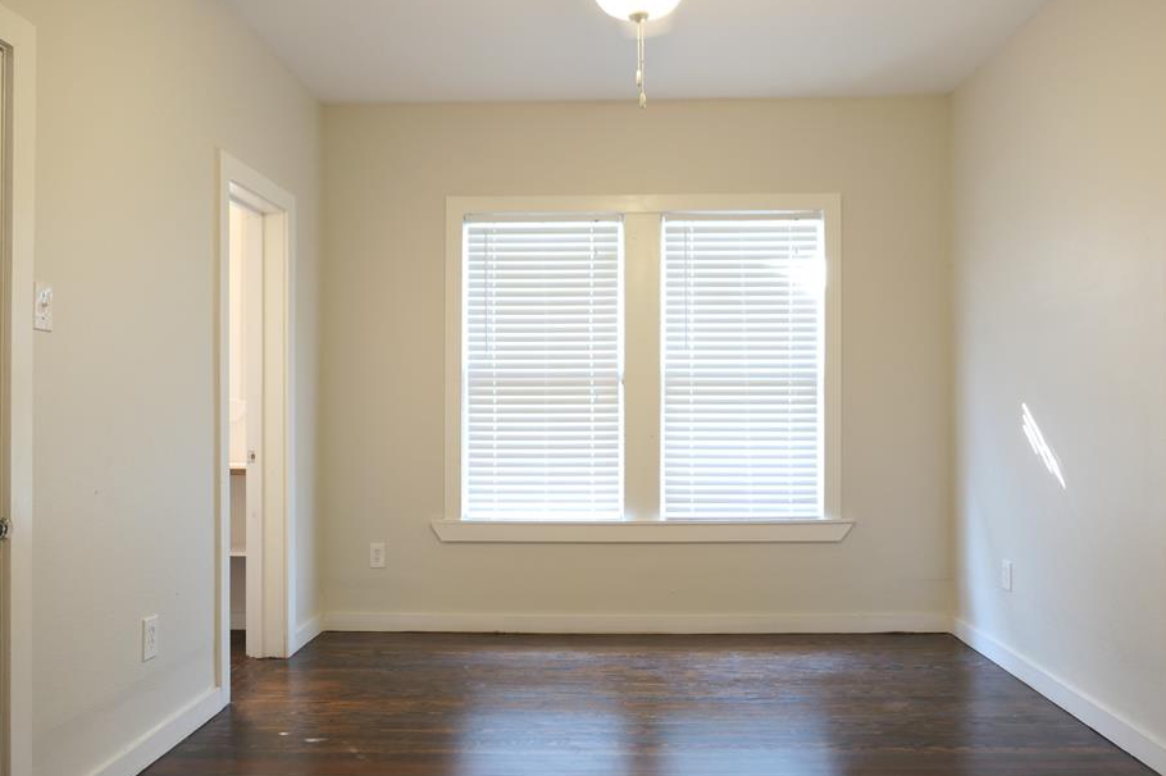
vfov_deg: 47.9
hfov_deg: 67.4
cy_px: 411
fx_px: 874
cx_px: 586
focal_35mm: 27
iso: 200
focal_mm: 8.8
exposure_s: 1/60
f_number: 1.4
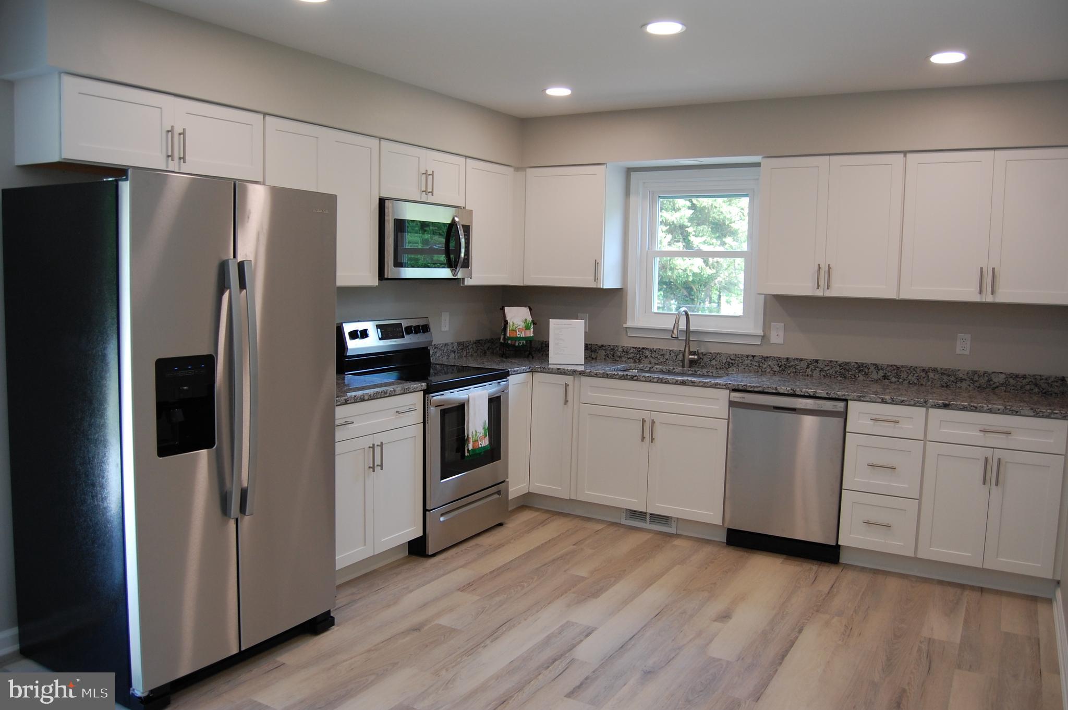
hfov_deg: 67.4
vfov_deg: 47.8
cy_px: 355
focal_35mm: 27
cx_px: 534
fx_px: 800
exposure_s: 1/80
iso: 400
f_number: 4.5
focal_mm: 18
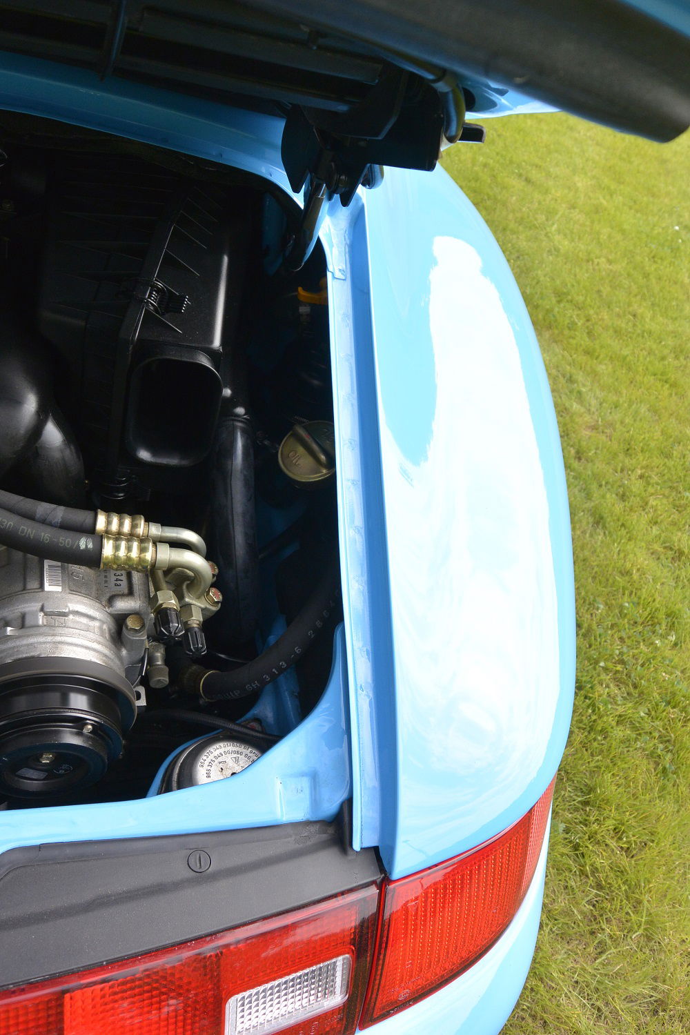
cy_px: 518
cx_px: 345
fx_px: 834
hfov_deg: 45.0
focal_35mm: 29
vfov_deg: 63.7
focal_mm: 11
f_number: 5
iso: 160
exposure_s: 1/400
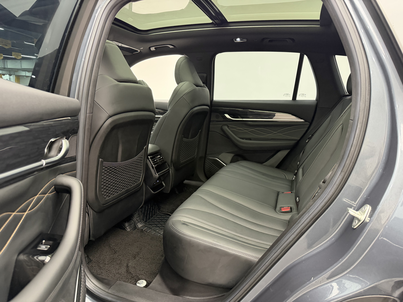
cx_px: 202
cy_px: 151
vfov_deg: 56.8
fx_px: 279
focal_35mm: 24
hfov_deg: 71.6
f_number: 1.78
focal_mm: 6.76
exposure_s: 1/60
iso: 400
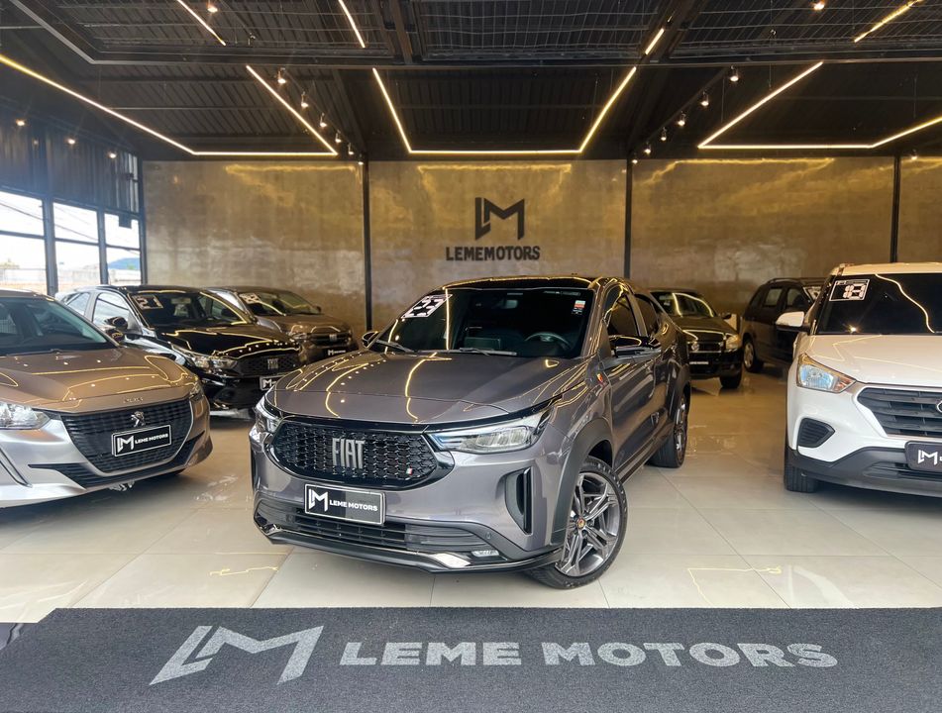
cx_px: 471
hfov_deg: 67.1
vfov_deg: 53.3
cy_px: 356
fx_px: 710
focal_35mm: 26
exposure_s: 1/120
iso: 64
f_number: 1.5
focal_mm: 5.7
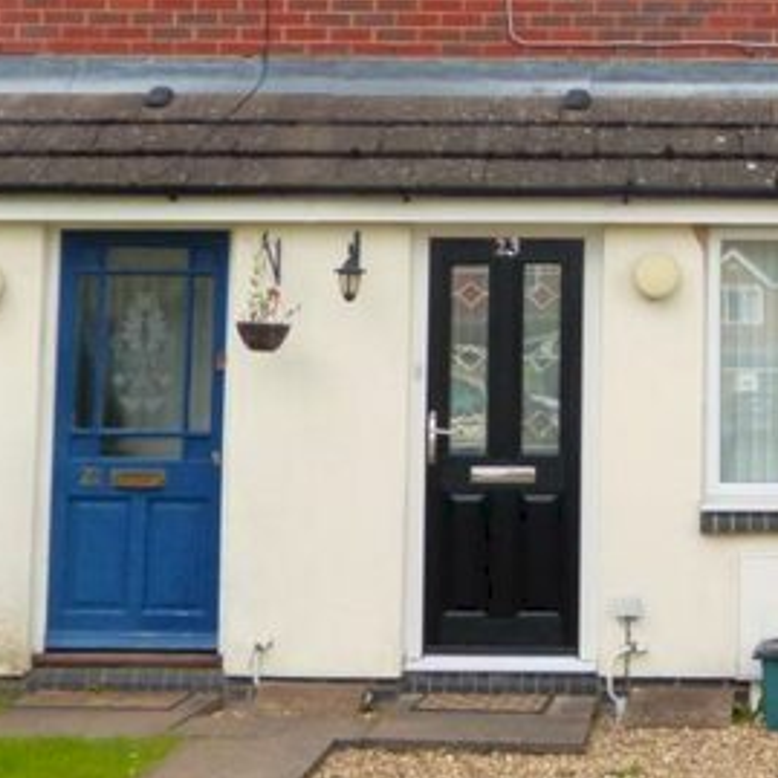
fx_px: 2161
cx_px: 761
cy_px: 108
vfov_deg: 20.1
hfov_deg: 19.8
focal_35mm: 85
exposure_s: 1/250
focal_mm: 6.5
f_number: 4
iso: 400
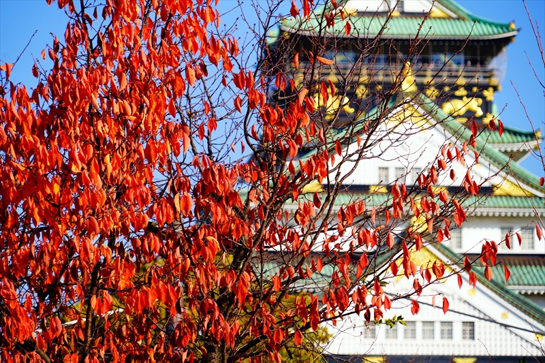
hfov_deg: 11.0
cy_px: 182
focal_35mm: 187
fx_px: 2830
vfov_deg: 7.3
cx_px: 272
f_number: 6.7
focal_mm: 187
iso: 100
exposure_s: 1/250
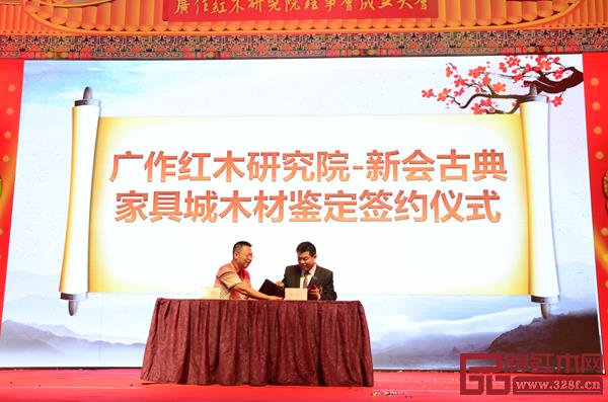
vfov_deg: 34.0
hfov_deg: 49.7
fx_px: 657
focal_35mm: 39
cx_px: 304
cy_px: 201
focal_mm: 26
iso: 640
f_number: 4.5
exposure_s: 1/60
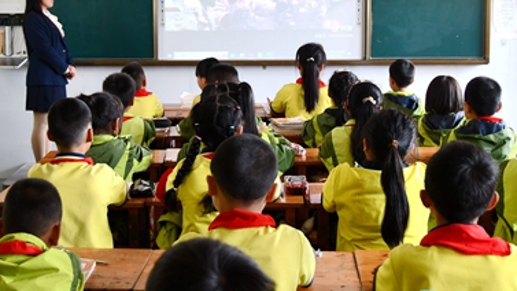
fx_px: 877
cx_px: 217
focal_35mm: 64
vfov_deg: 18.7
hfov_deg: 32.8
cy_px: 76
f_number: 3.8
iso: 900
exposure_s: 1/125
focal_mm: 24
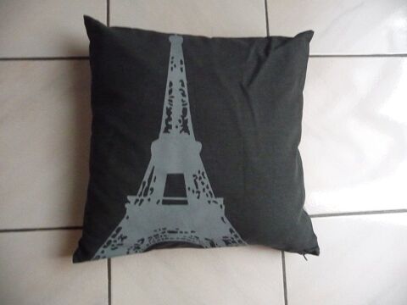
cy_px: 152
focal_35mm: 28
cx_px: 204
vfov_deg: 49.7
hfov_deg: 63.4
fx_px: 329
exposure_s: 1/15
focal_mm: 4.7
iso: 800
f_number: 3.3
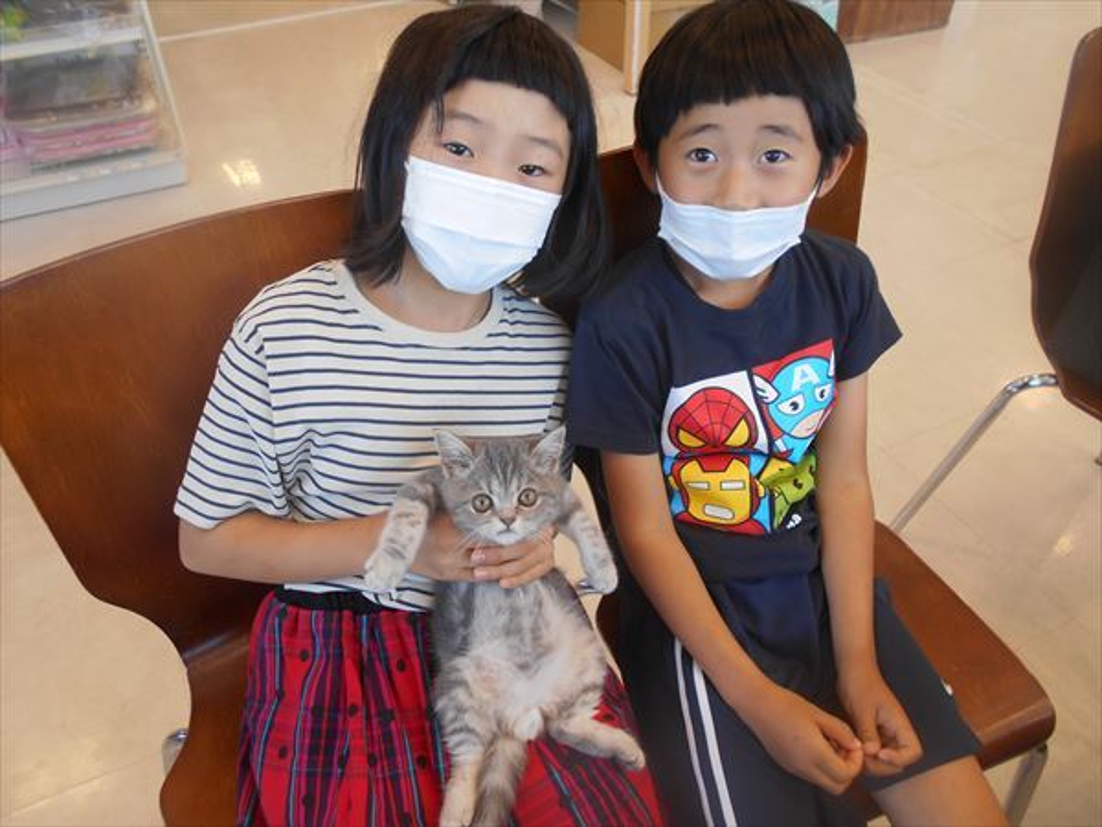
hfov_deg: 67.3
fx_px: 828
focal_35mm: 26
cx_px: 551
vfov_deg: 53.1
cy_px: 414
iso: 80
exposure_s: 1/50
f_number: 3.2
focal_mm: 4.6
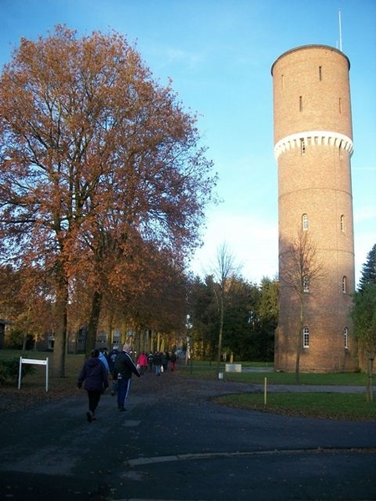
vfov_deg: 56.8
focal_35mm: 32
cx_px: 188
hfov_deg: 44.2
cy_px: 250
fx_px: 463
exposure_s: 1/160
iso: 80
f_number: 2.9
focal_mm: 5.7
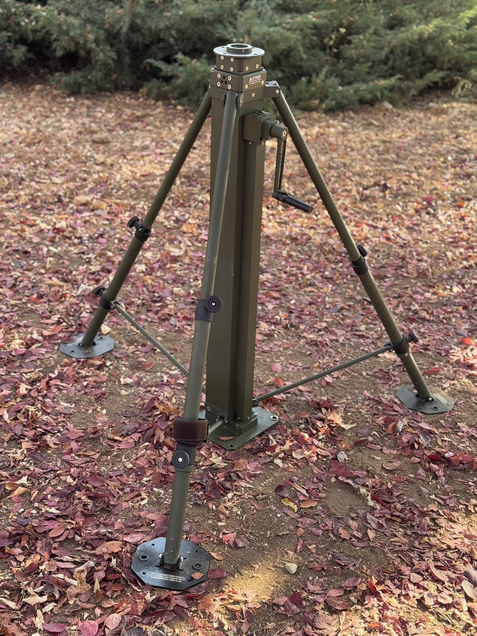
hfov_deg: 30.3
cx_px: 238
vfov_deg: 39.7
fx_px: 882
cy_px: 318
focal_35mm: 48
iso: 80
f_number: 1.78
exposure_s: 1/121
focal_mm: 6.76
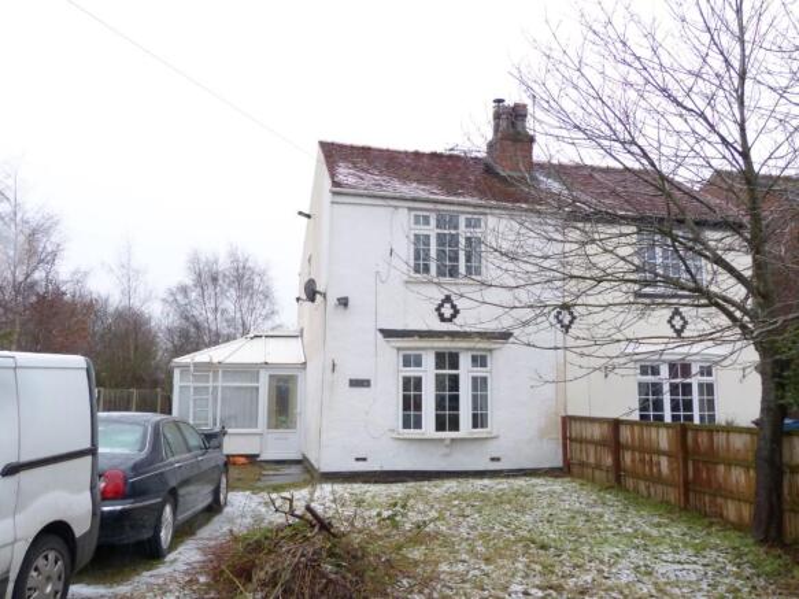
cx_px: 400
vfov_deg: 48.2
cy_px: 300
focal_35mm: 29
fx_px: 669
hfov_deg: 61.7
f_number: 3.2
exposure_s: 1/60
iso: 200
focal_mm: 5.1
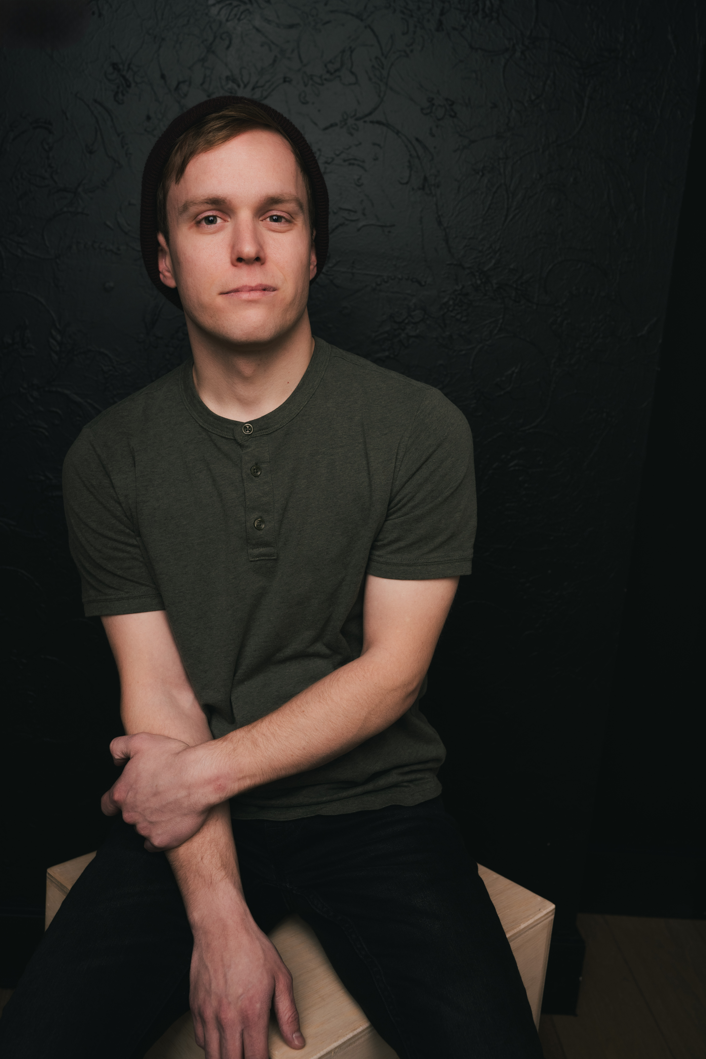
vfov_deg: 54.4
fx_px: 1030
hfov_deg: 37.9
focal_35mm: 35
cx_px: 353
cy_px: 530
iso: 200
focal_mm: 35
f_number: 4.5
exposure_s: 1/250
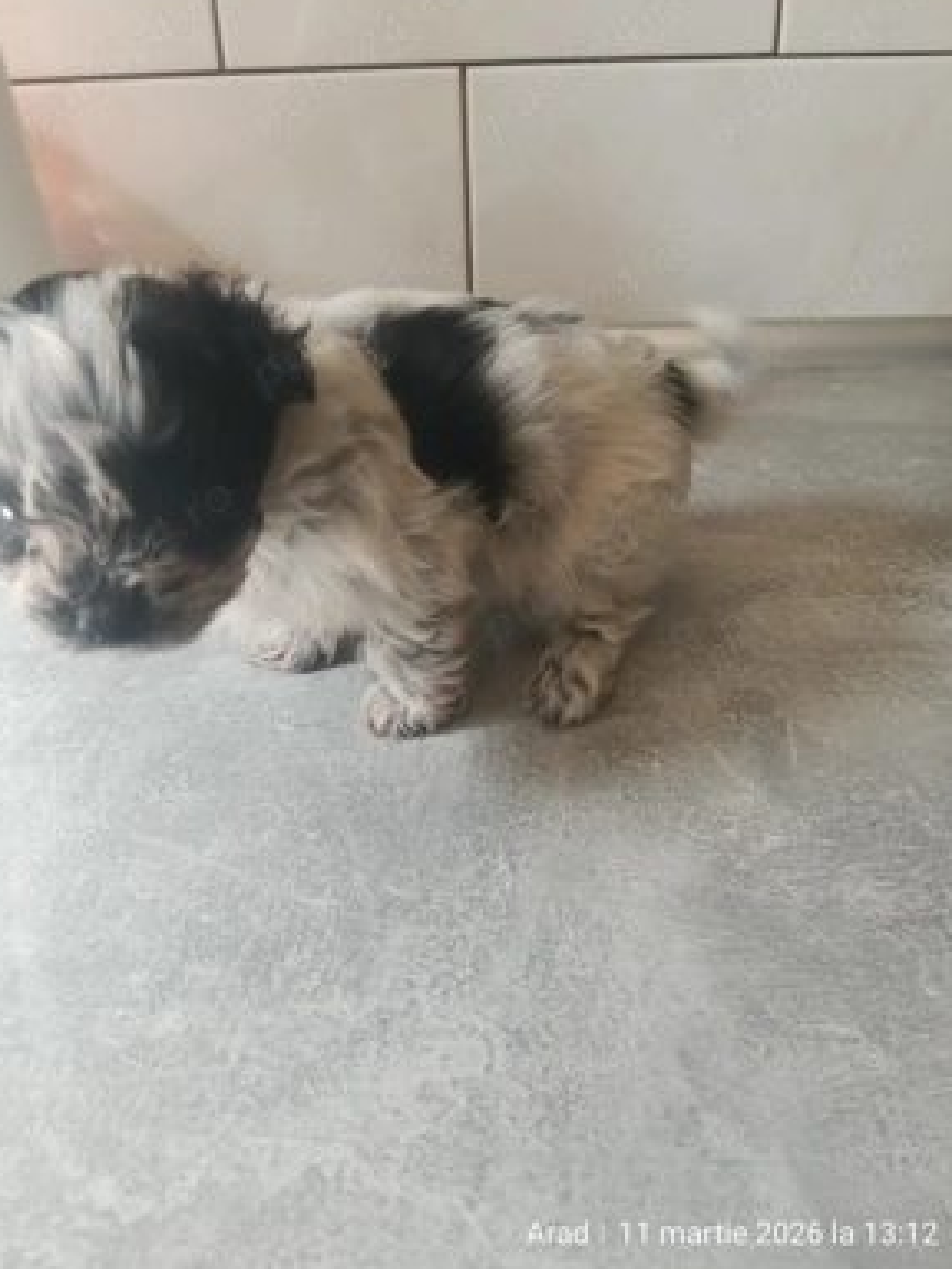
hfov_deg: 49.7
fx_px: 1027
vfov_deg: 63.4
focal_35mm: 28
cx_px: 473
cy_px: 615
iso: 100
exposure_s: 1/33.3
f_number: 1.8
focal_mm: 3.98
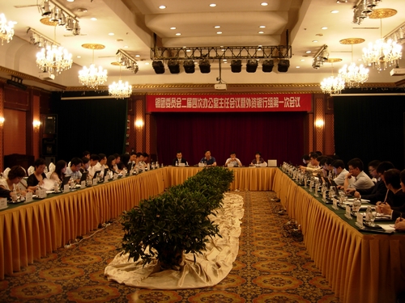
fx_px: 421
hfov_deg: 51.4
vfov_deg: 39.7
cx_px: 202
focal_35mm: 36
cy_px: 152
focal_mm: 7.5
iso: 54
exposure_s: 1/4
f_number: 2.7
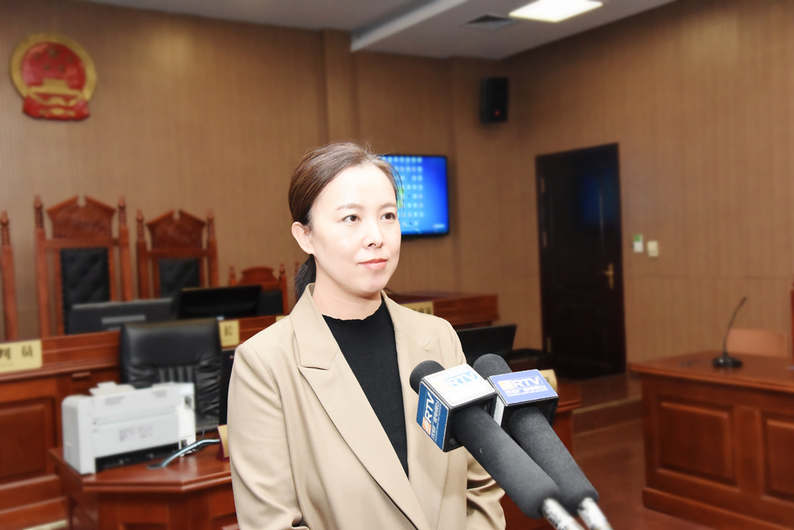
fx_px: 838
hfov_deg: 50.7
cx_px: 397
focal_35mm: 38
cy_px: 265
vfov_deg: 35.1
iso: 5000
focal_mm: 38
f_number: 6.3
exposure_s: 1/200
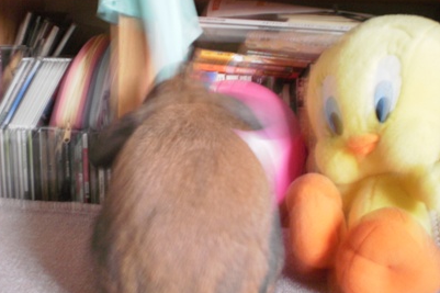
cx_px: 214
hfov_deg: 49.6
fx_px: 476
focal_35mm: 39
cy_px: 125
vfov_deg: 34.1
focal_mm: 6.3
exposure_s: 1/2
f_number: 3.1
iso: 400
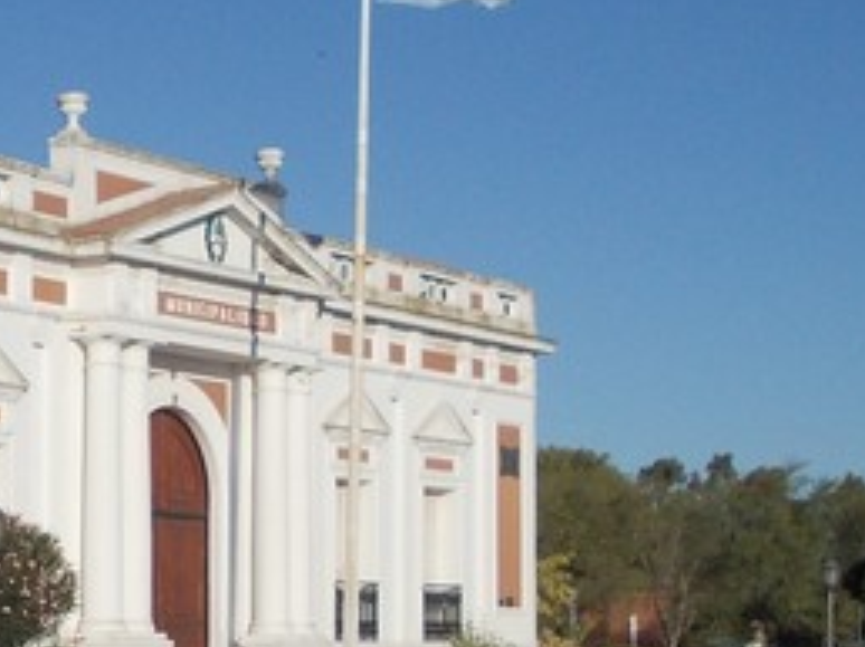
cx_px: -67
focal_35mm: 113
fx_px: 2821
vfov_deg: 13.0
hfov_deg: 16.9
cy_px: 499
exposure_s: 1/500
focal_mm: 5.3
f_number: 6.2
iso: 80
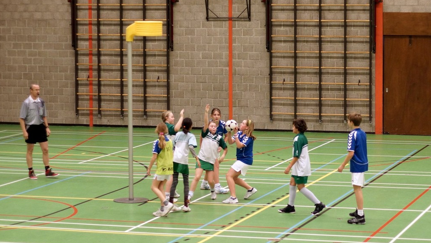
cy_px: 125
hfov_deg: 26.8
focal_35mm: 79
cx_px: 215
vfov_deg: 15.3
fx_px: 903
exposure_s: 1/160
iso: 800
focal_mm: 50
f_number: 1.7
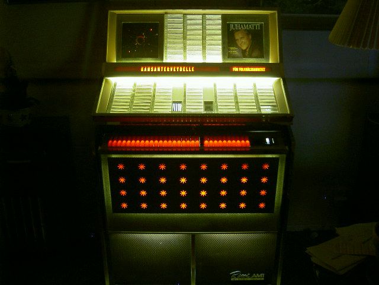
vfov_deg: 36.8
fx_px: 427
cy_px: 142
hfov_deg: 47.9
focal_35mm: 39
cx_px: 190
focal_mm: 8
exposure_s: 1/8
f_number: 2.8
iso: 100
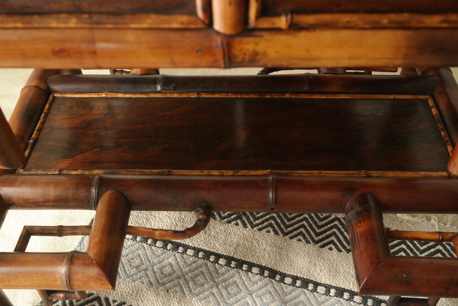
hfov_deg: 48.5
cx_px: 229
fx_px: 509
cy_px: 153
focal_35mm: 40
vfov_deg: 33.4
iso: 1600
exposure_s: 1/50
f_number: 5.6
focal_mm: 26
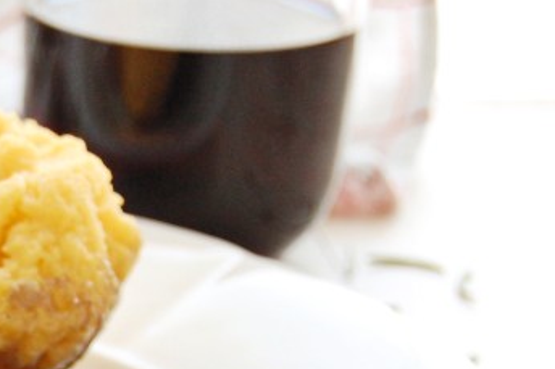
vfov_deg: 7.4
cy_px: 431
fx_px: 2820
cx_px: -176
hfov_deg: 11.0
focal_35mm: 183
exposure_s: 1/50
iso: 800
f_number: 5.3
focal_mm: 42
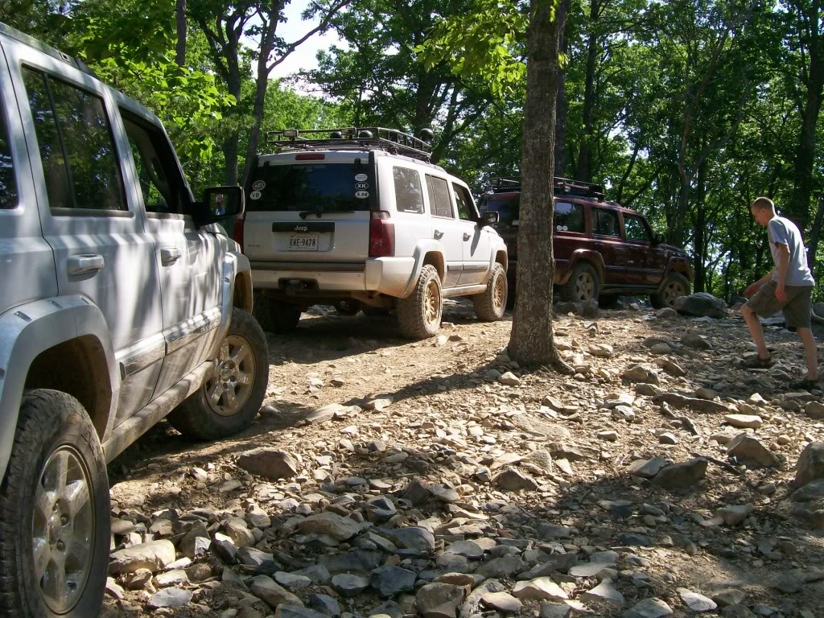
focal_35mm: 36
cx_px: 412
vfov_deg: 39.7
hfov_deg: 51.4
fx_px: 857
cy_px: 309
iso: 80
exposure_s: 1/276
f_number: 4.8
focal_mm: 6
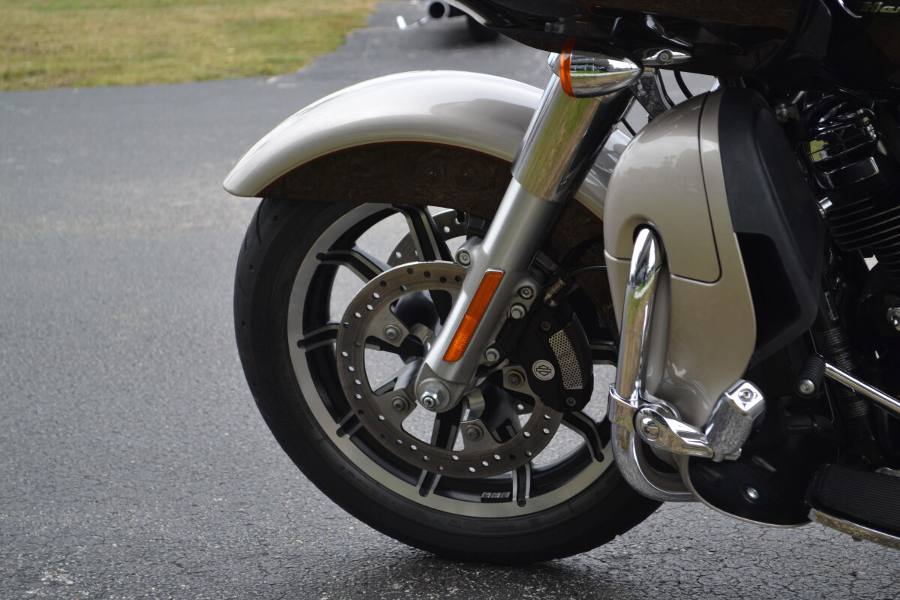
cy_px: 300
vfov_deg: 16.6
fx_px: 2062
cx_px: 450
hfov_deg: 24.6
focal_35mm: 82
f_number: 5.6
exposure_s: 1/125
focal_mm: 55
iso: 125
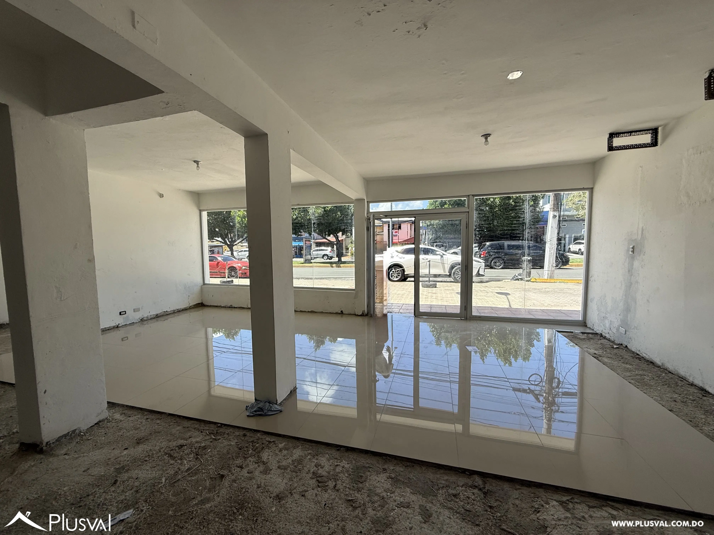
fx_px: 289
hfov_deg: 102.1
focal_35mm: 14
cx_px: 357
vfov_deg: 85.7
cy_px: 268
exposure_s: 1/686
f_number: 2.2
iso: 50
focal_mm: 2.22
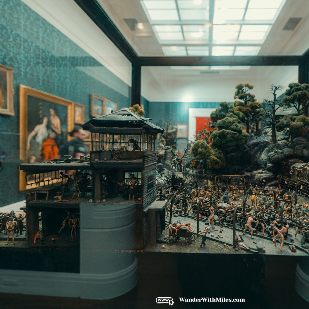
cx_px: 200
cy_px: 151
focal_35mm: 22
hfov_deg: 68.1
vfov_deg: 69.6
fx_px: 222
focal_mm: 23.1
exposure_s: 1/9
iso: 800
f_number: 4
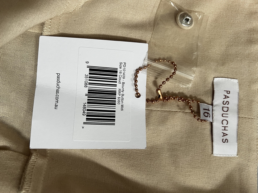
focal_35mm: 26
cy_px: 96
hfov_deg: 67.3
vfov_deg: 53.1
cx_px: 129
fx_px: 194
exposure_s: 1/96
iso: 125
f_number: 1.5
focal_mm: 5.7
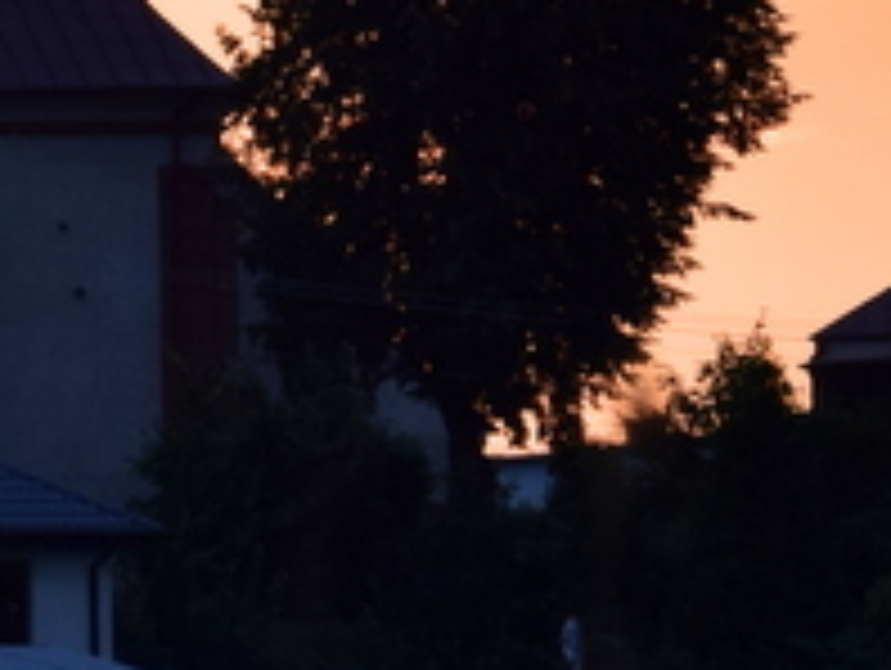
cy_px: 241
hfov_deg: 4.5
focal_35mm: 437
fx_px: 11260
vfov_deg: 3.4
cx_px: -216
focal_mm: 75
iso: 200
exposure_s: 1/160
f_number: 6.3
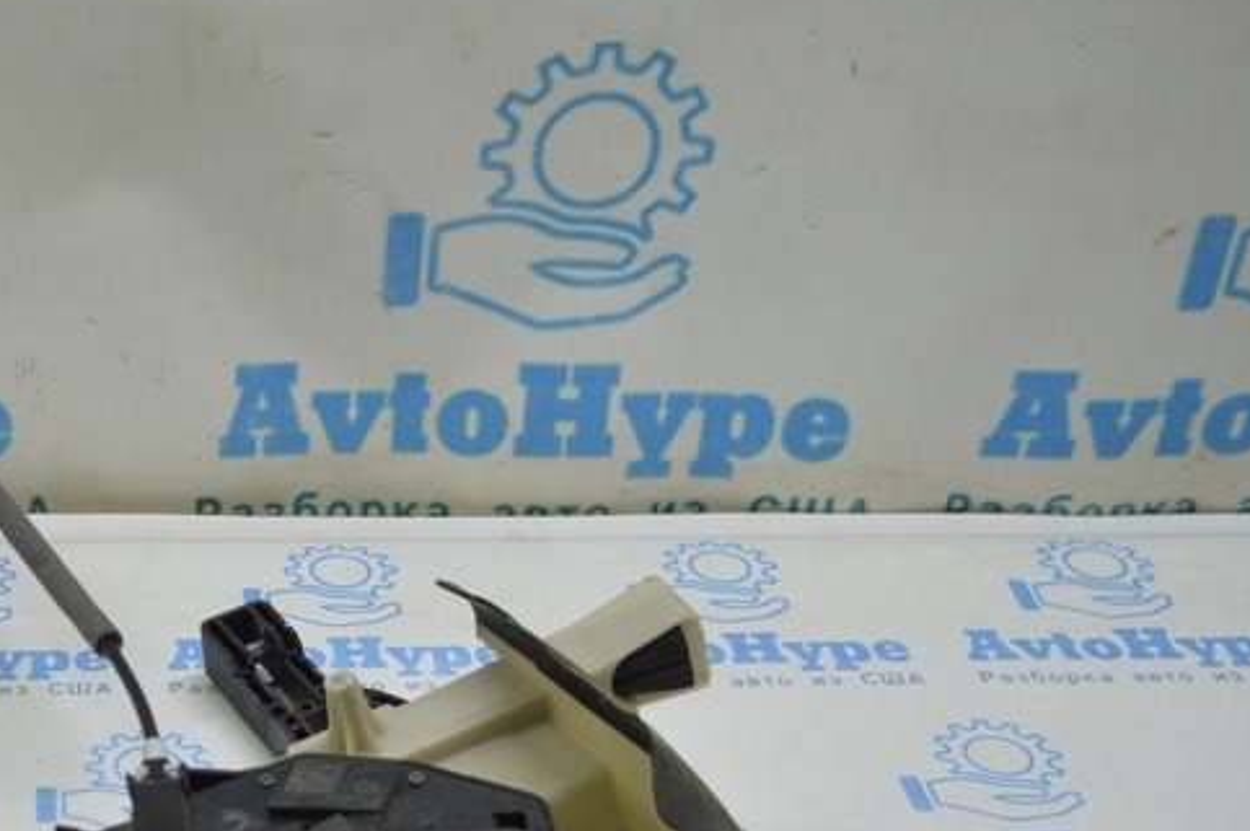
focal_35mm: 70
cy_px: 638
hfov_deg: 27.2
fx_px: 2428
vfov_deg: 19.3
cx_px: -5
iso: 400
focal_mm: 22
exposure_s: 1/100
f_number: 3.8
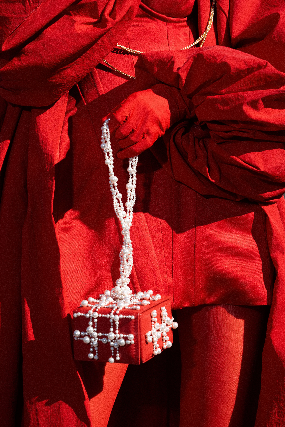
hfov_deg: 19.2
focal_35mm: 71
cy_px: 213
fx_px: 843
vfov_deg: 28.5
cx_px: 144
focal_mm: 70
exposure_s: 1/200
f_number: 9
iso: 160
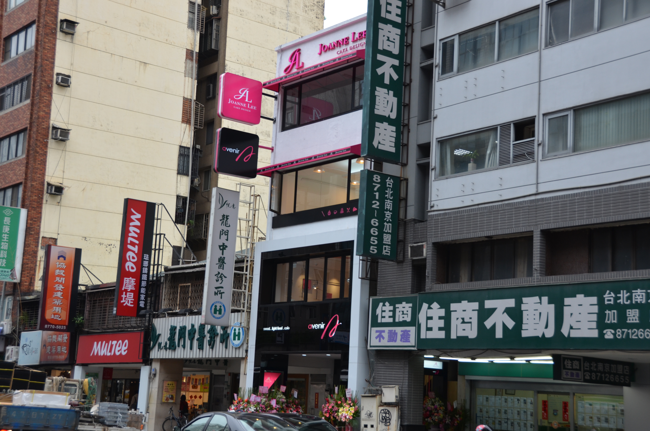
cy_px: 216
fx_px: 973
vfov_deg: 25.0
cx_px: 325
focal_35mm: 54
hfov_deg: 36.9
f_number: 5.6
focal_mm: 36
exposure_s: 1/125
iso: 280
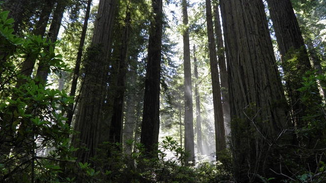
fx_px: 268
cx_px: 164
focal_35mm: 31
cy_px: 83
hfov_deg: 62.6
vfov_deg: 37.7
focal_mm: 4.9
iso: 50
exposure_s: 1/30
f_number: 2.8
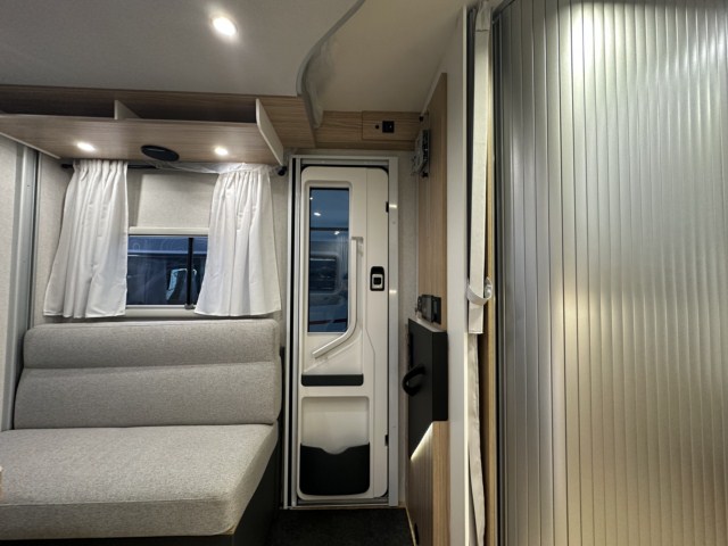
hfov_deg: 102.1
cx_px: 364
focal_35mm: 14
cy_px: 273
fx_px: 294
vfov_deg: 85.7
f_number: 2.2
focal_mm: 2.22
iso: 250
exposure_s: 1/50
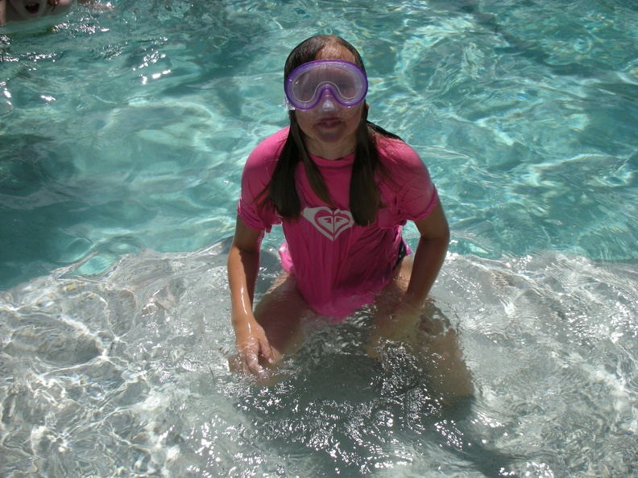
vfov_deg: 24.0
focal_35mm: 61
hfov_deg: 31.7
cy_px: 239
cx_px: 319
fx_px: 1124
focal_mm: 10.1
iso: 76
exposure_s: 1/117
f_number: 10.5
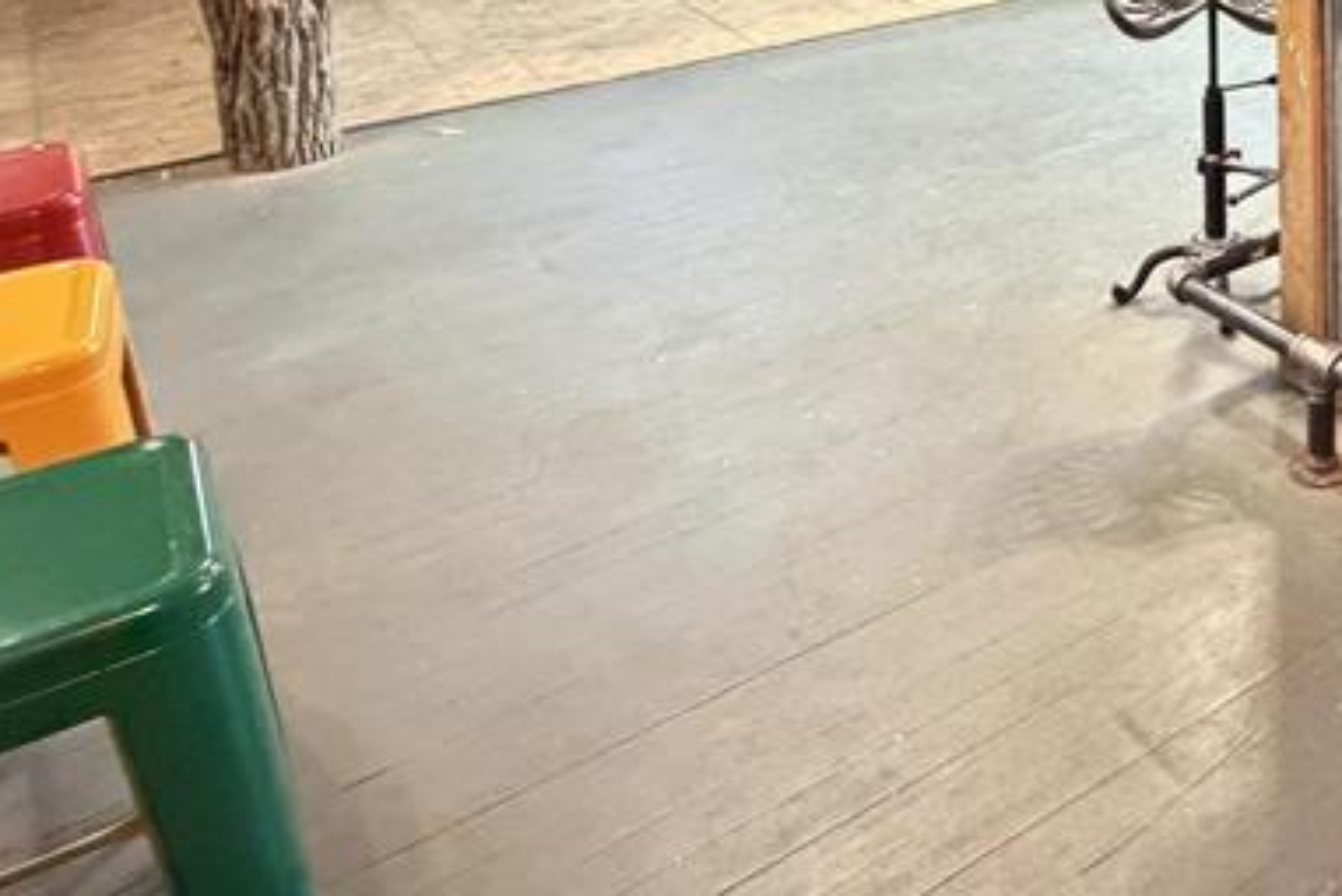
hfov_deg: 40.0
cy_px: -172
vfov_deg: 29.5
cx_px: 1483
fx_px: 1454
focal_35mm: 39
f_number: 2.2
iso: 1600
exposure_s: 1/30
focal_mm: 2.22
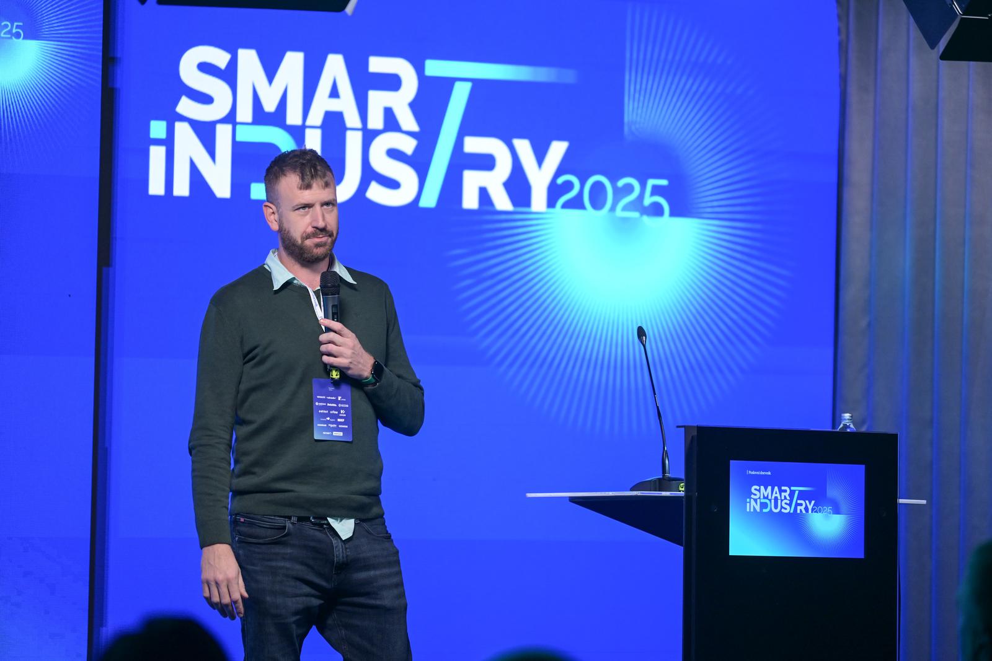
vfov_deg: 6.9
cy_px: 330
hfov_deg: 10.3
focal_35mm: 200
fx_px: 5511
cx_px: 496
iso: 1600
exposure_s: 1/320
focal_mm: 200
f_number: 2.8
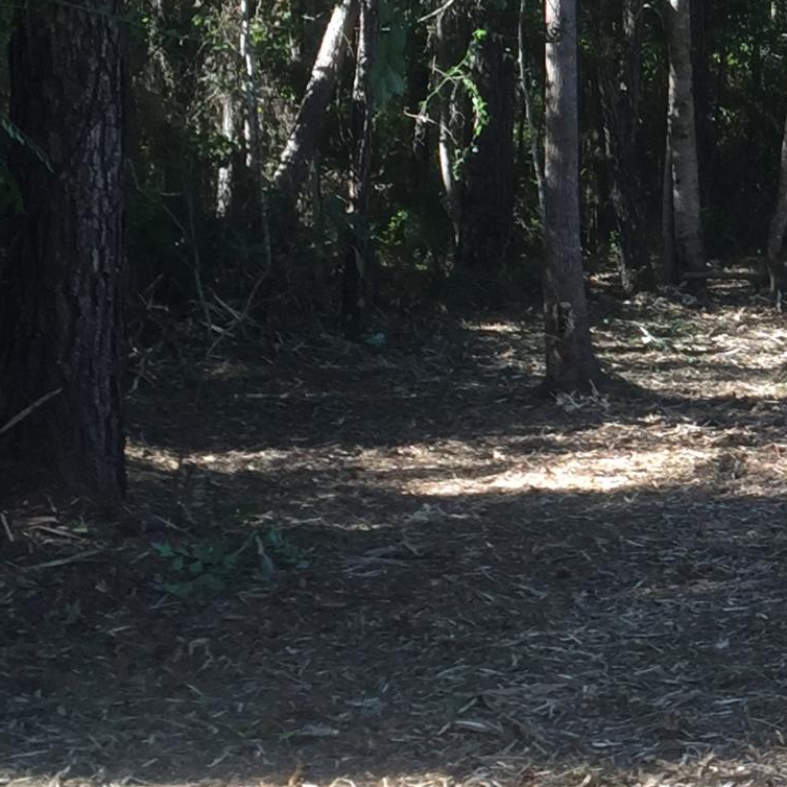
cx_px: 1244
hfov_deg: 15.5
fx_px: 2624
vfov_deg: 17.0
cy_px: 268
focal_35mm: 102
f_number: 2.2
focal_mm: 4.15
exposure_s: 1/123
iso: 32
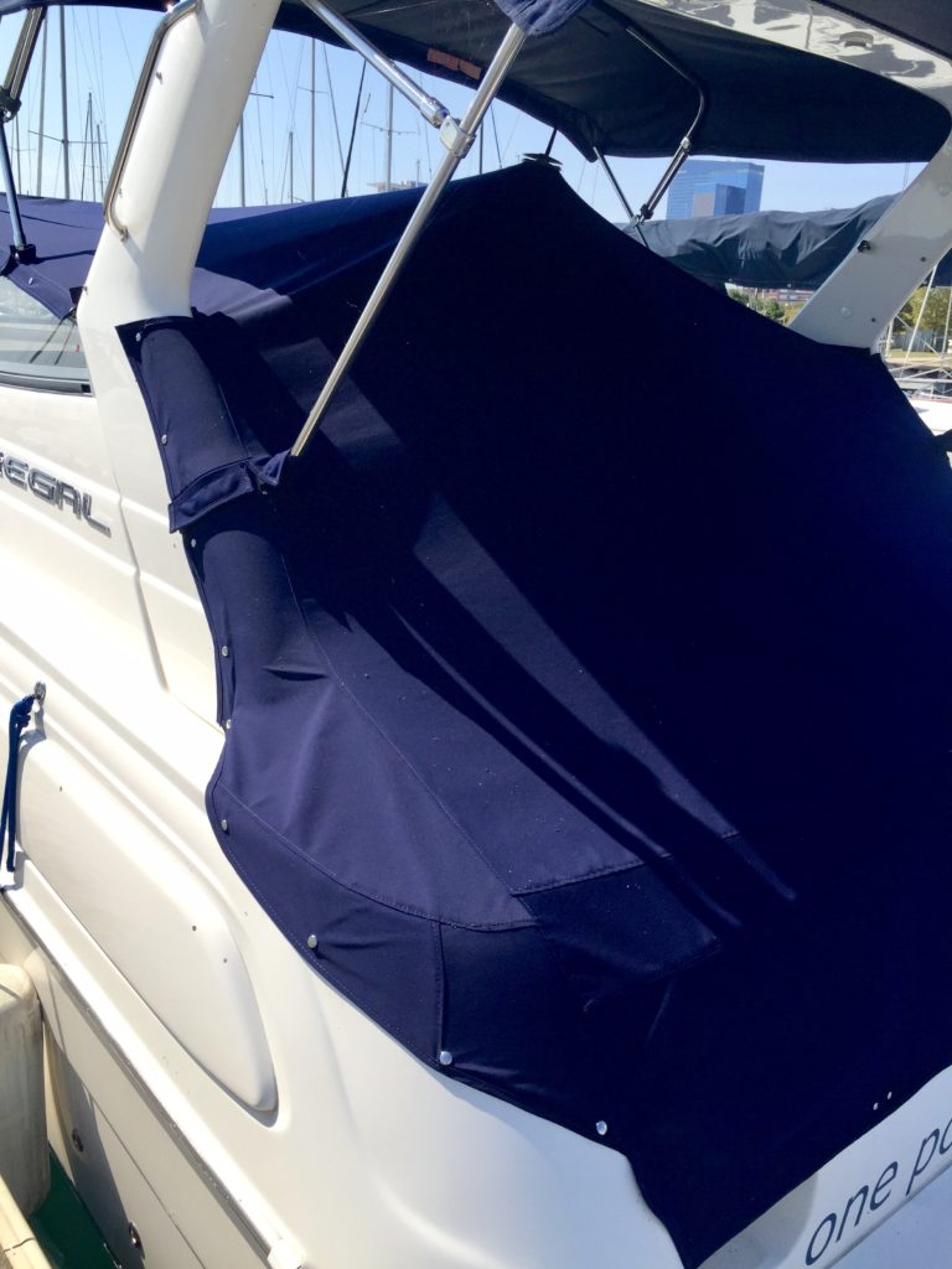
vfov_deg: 61.7
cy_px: 634
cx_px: 476
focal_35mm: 29
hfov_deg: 48.2
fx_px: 1063
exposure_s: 1/1721
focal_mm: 4.15
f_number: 2.2
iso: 32
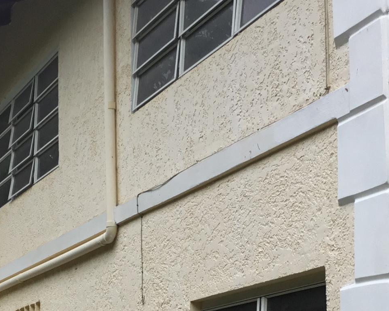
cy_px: 315
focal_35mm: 95
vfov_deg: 15.9
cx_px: 88
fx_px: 1093
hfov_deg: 20.0
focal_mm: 3.3
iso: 25
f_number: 2.4
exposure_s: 1/161
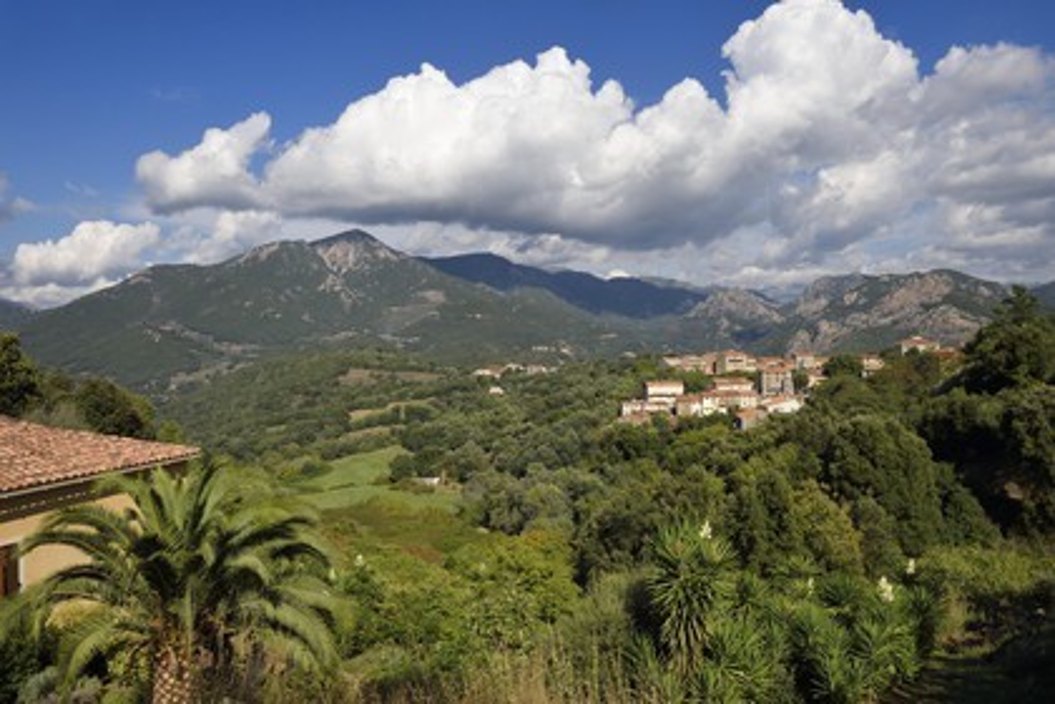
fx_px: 703
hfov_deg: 73.7
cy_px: 352
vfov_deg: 53.1
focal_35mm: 24
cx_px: 528
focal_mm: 24
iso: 200
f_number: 16
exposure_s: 1/250
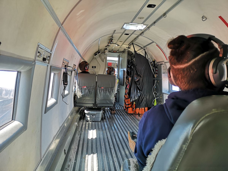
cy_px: 86
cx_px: 114
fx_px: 178
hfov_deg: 65.3
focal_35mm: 27
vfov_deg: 51.4
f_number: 1.8
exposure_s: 1/100
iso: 50
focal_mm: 5.58
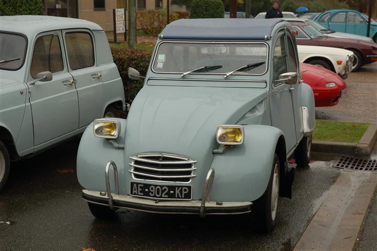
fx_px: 754
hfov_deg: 28.1
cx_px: 188
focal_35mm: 72
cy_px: 126
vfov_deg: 18.9
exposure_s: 1/125
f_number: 5.6
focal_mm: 48
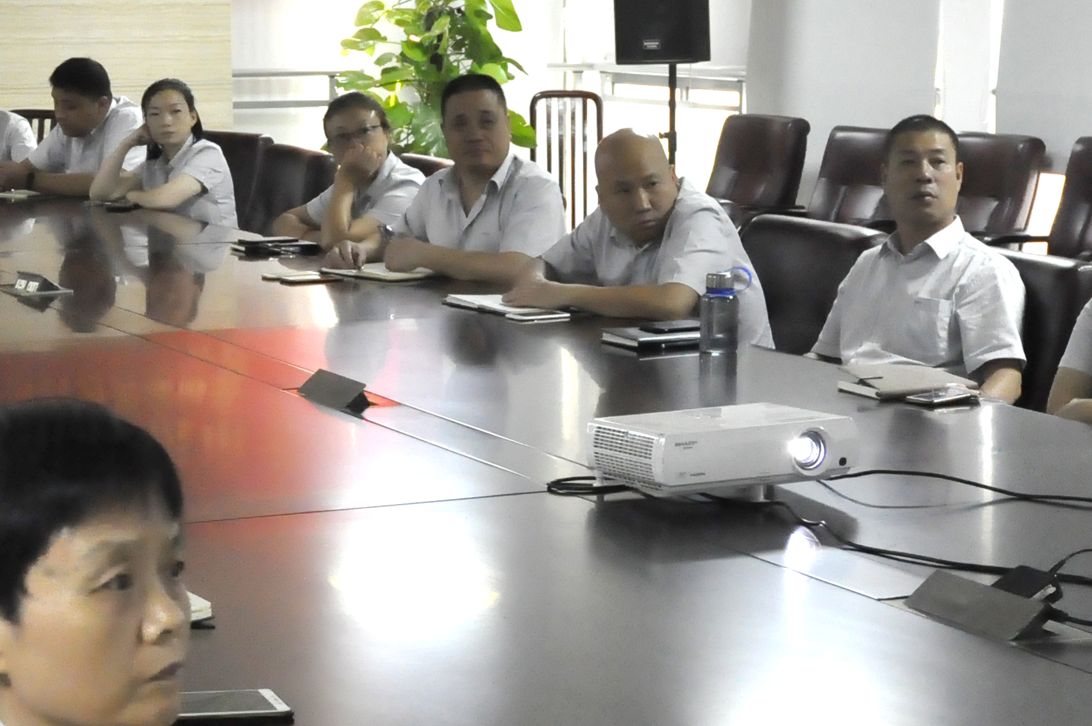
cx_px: 460
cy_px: 412
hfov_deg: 22.3
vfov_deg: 14.9
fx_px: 2764
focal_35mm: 91
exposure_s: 1/100
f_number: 5
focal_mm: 25
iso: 3200
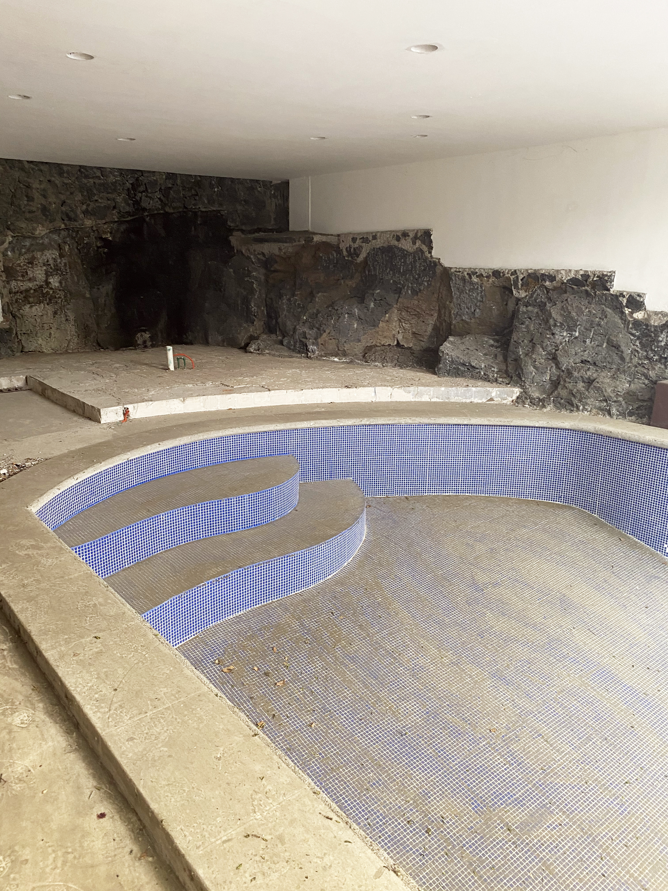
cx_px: 334
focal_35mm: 26
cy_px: 446
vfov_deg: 67.3
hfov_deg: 53.1
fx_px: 669
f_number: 1.8
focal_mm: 4.25
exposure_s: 1/80
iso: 125
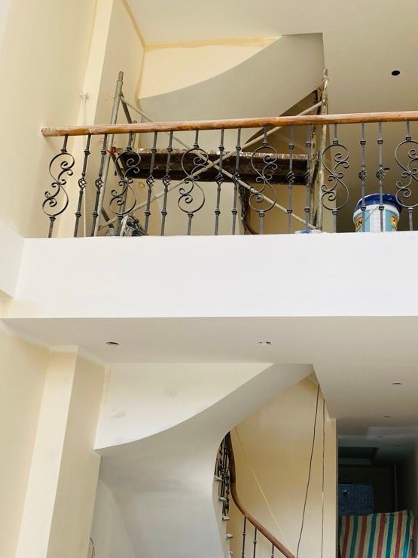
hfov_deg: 39.1
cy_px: 315
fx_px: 580
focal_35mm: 36
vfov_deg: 51.2
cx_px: 285
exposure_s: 1/122
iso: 40
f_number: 1.8
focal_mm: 4.25
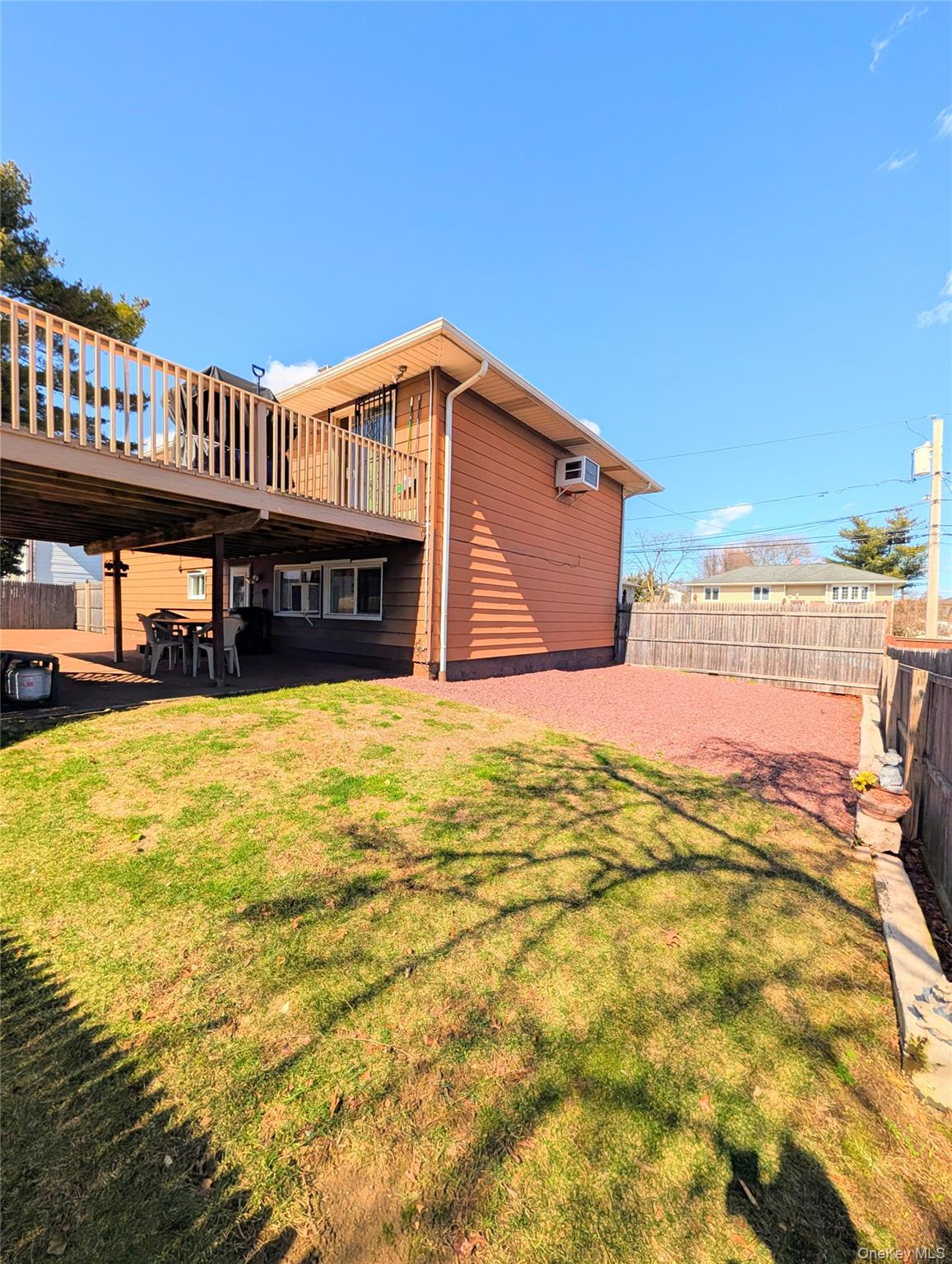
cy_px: 632
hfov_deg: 94.7
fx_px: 439
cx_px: 476
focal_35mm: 12
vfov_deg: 110.4
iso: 46
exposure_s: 1/2924
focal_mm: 2.02
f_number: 1.7
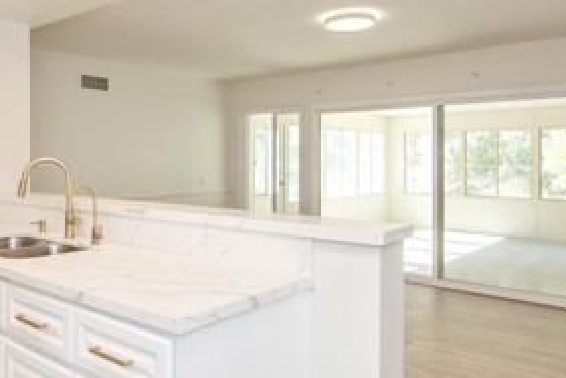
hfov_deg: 58.2
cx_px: 224
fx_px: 503
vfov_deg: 41.0
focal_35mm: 32
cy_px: 151
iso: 500
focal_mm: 14
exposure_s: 1/125
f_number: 5.6
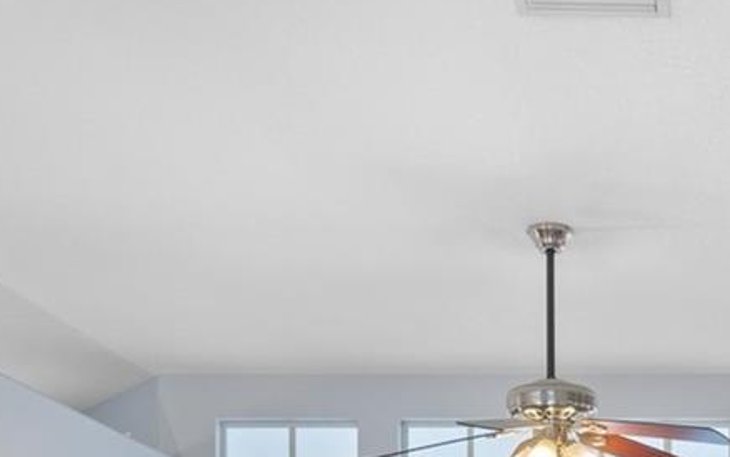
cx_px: 762
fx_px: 1333
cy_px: 774
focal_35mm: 67
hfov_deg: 28.4
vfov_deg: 16.8
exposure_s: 3.2
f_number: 8
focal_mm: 18
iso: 320
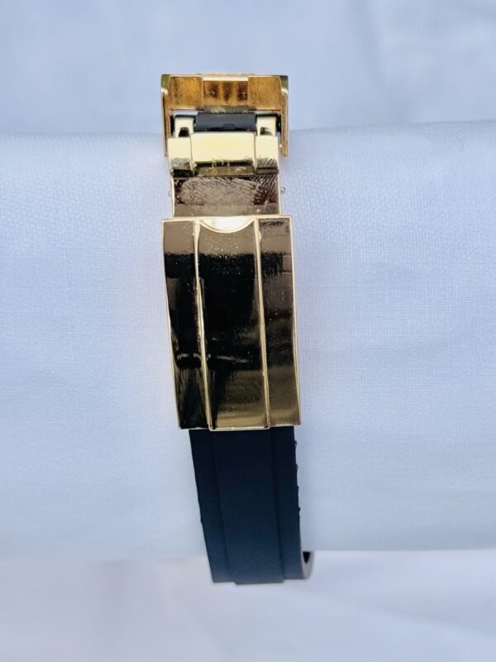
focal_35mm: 48
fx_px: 917
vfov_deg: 39.7
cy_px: 331
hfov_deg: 30.3
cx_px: 248
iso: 64
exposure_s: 1/2179
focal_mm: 6.76
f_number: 1.78
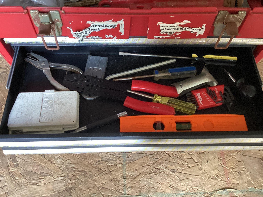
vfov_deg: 45.4
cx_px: 132
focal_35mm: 31
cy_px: 98
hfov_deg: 58.3
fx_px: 236
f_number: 2.4
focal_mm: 3.3
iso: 320
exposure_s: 1/40
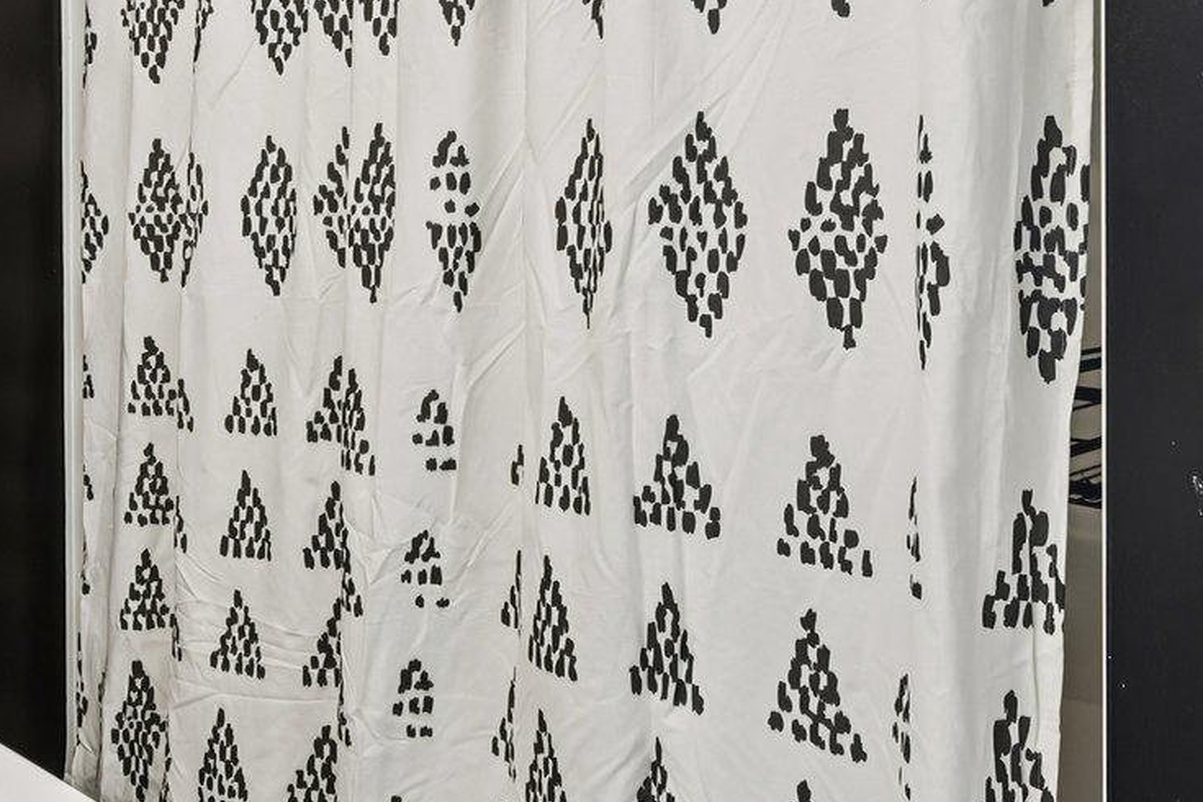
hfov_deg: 48.6
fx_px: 1303
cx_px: 383
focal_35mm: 39
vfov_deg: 33.5
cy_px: 196
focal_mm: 14
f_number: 8
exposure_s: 1/15
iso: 400
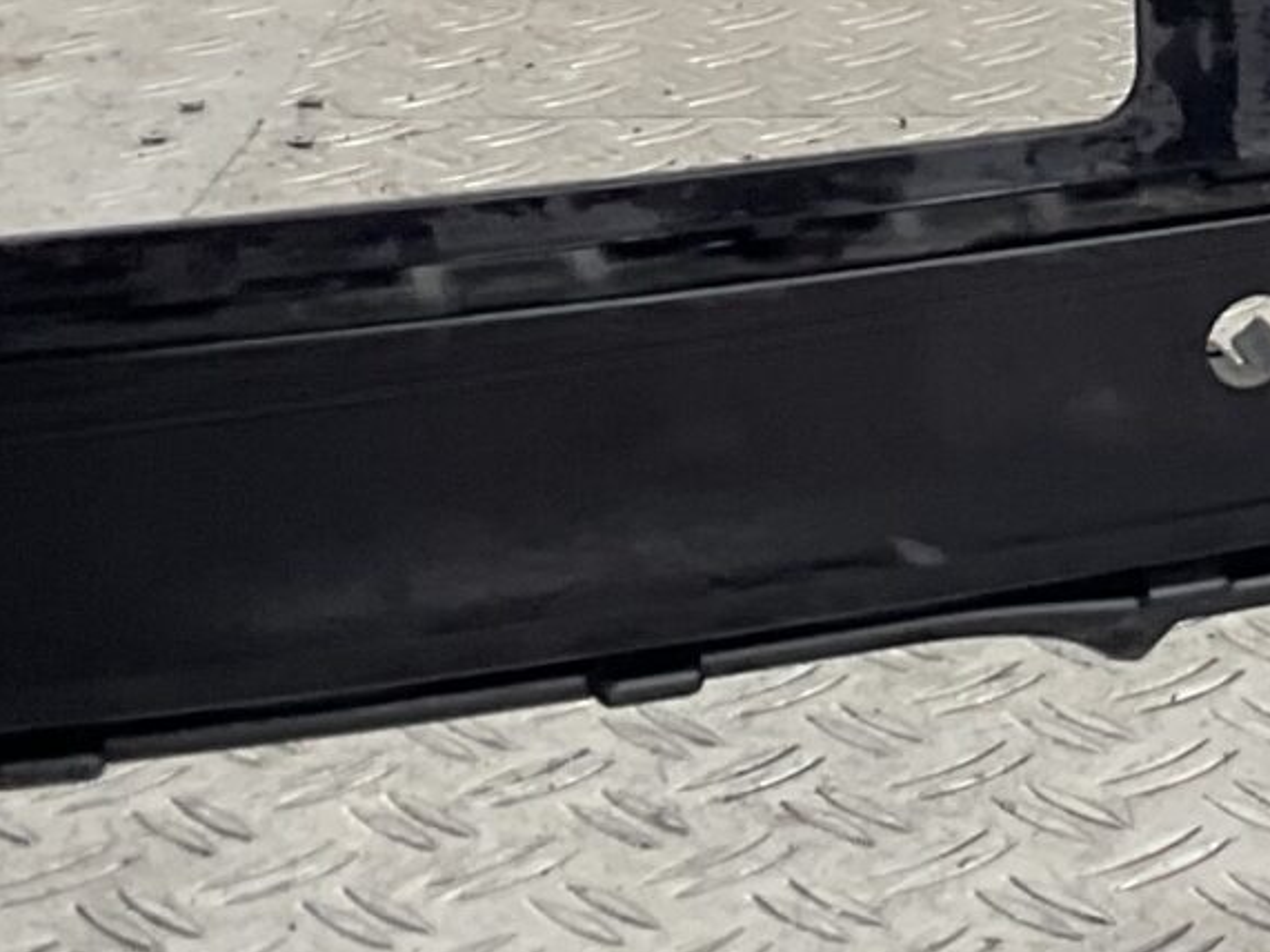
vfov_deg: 11.0
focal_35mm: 130
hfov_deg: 14.4
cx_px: 1739
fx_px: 4768
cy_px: -400
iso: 25
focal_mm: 3
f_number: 1.8
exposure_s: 1/120
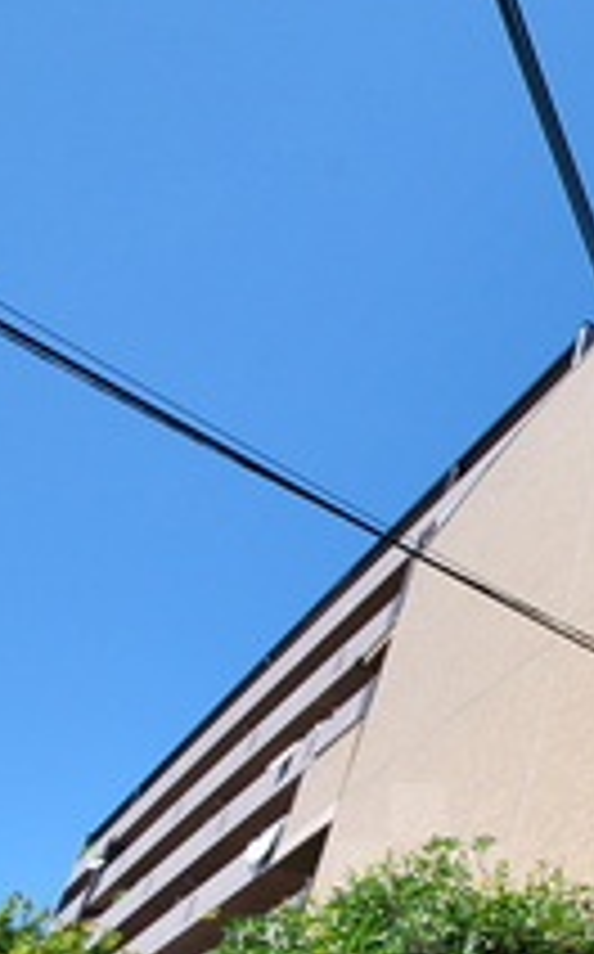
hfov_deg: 23.1
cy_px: 868
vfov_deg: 47.2
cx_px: 1008
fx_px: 961
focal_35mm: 37
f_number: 10
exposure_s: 1/200
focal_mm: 8
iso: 200
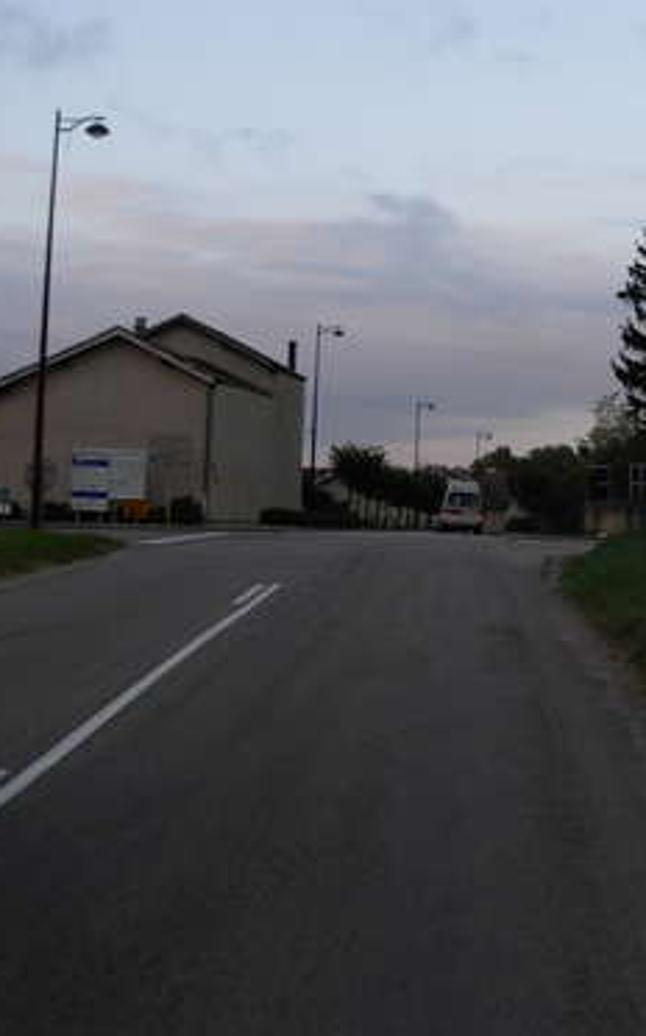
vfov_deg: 31.5
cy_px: 487
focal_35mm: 65
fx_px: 1834
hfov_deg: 19.6
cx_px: 596
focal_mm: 6.3
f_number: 2.9
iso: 79
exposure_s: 1/279
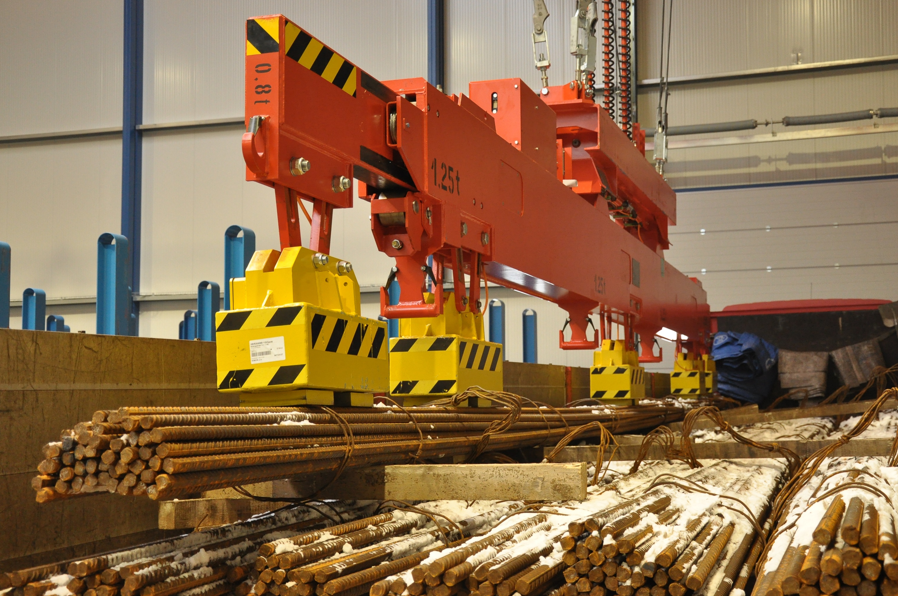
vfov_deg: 26.9
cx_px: 472
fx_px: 1245
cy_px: 290
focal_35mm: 50
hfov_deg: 39.6
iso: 1000
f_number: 4.2
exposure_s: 1/20
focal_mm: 30
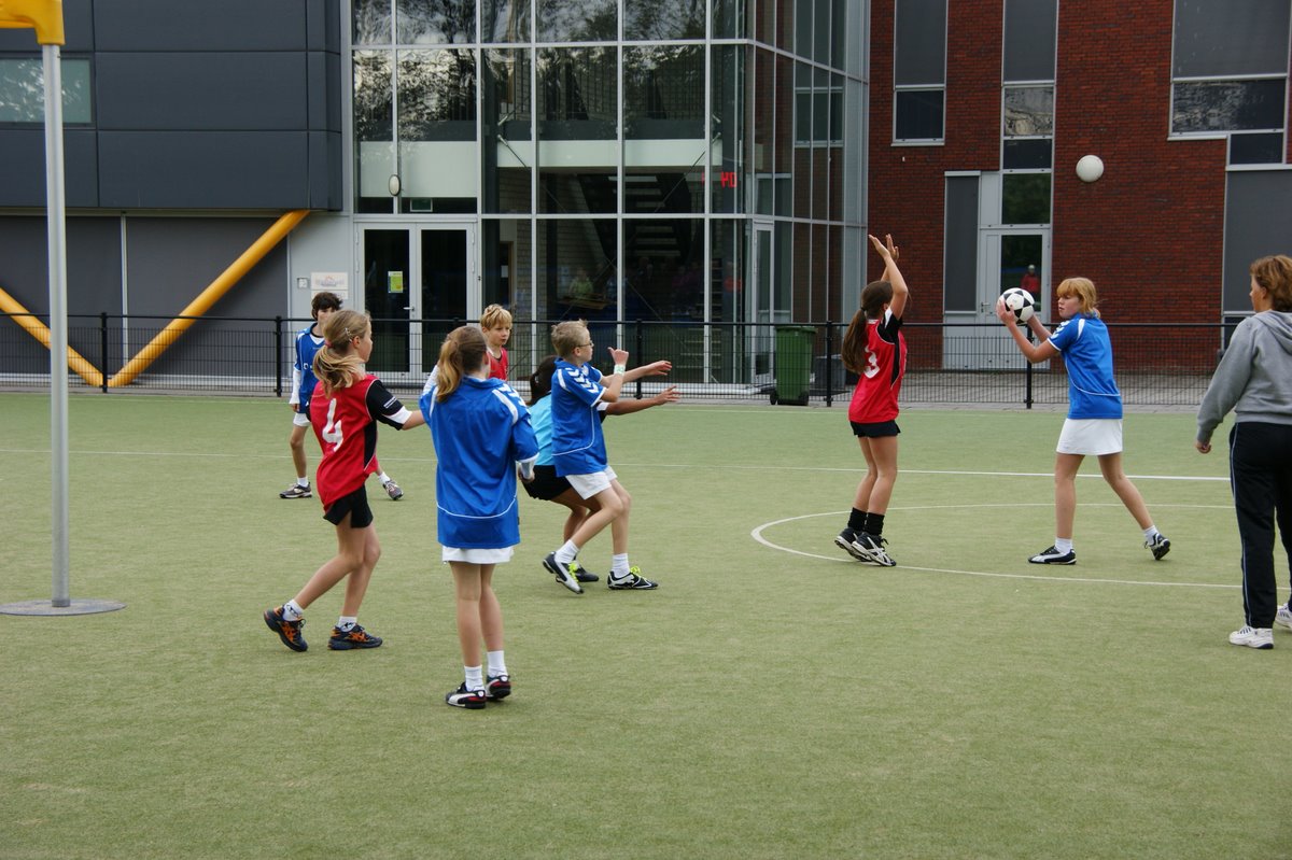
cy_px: 430
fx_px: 2690
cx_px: 646
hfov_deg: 27.0
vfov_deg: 18.2
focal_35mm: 75
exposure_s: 1/320
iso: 200
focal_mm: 50
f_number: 6.3
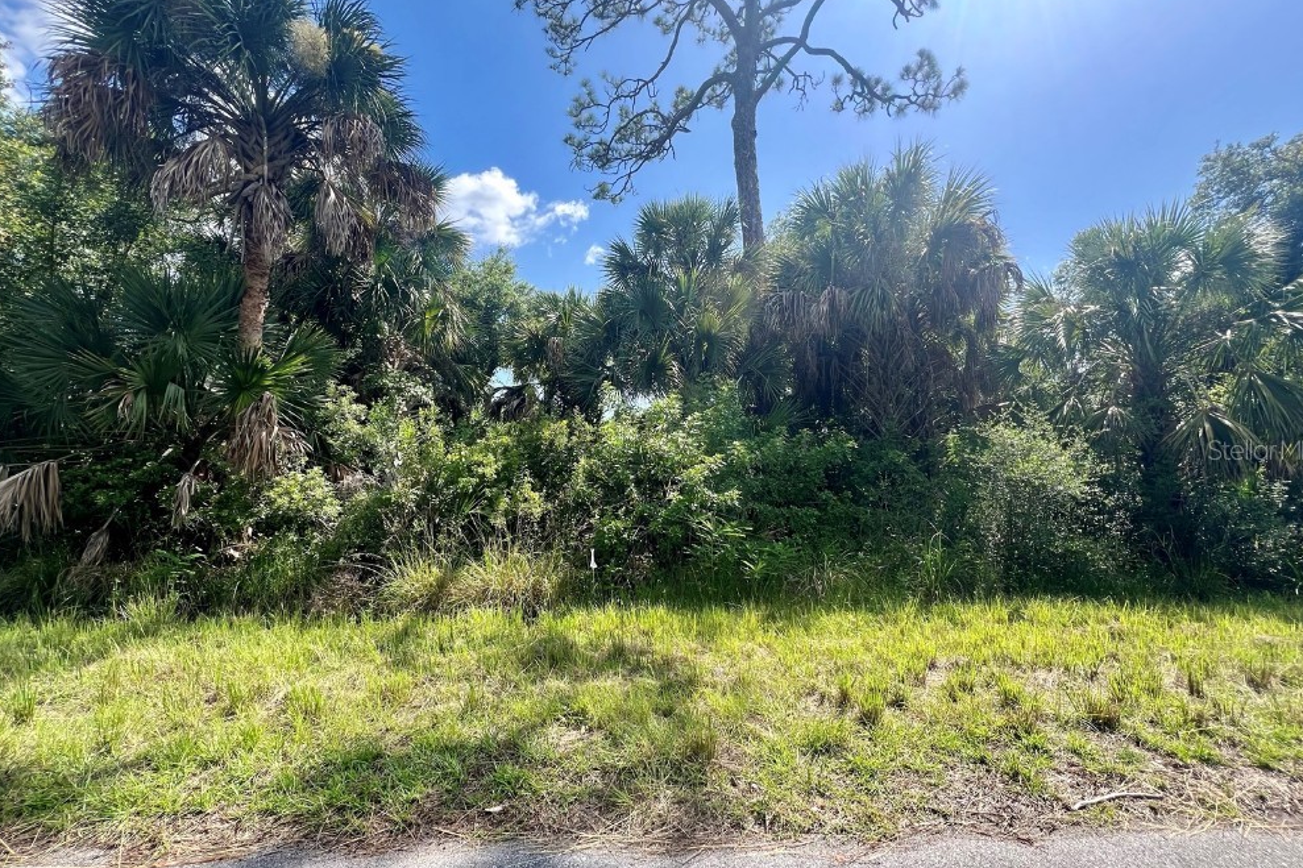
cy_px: 449
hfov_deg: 104.3
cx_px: 657
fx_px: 507
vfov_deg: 81.2
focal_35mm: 14
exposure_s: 1/477
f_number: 1.8
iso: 32
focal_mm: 1.57
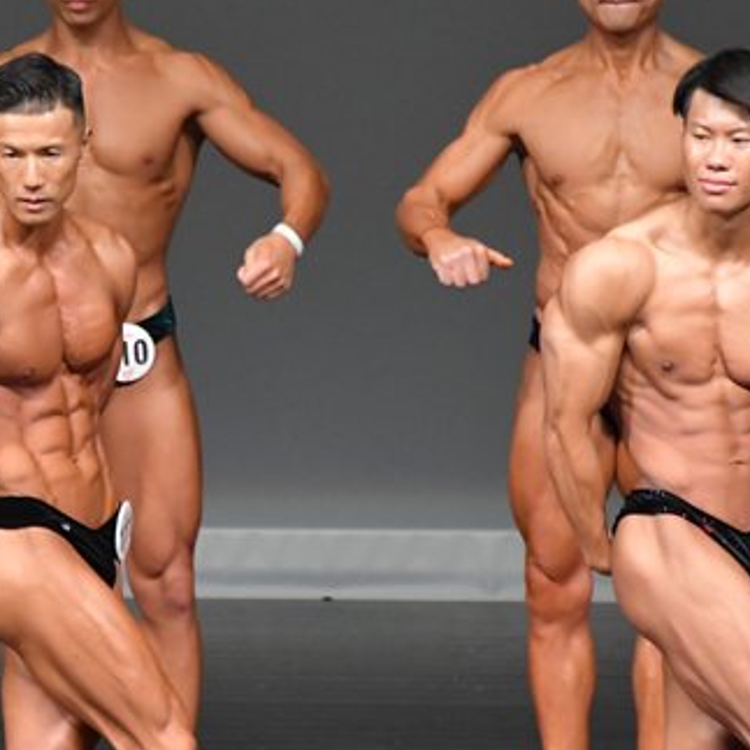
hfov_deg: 2.3
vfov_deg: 2.3
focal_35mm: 765
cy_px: 532
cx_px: 217
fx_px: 18752
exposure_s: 1/400
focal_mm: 250
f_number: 5.6
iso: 5000
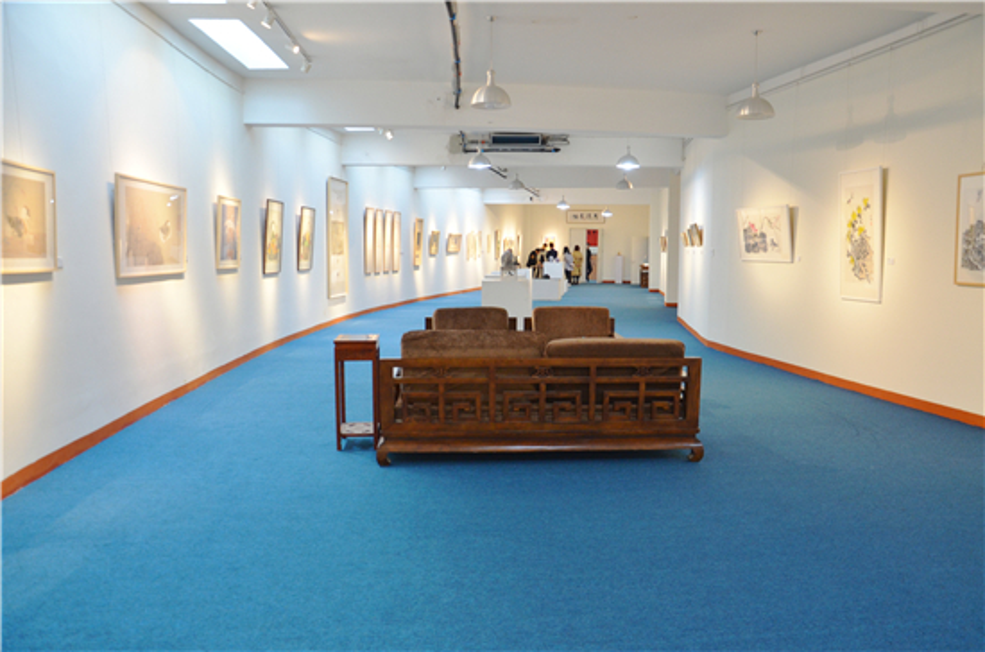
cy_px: 326
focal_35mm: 27
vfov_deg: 47.7
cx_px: 492
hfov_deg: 67.5
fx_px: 737
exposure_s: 1/50
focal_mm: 18
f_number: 3.5
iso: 800
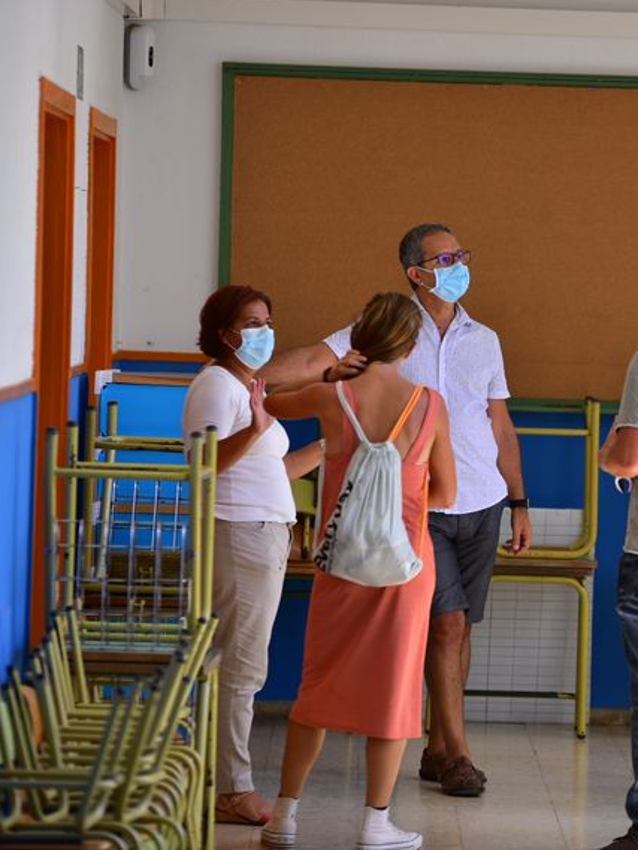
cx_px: 538
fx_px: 5355
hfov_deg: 6.8
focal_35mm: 218
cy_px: 424
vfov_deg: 9.1
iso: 125
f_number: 2.8
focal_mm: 150
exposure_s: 1/200
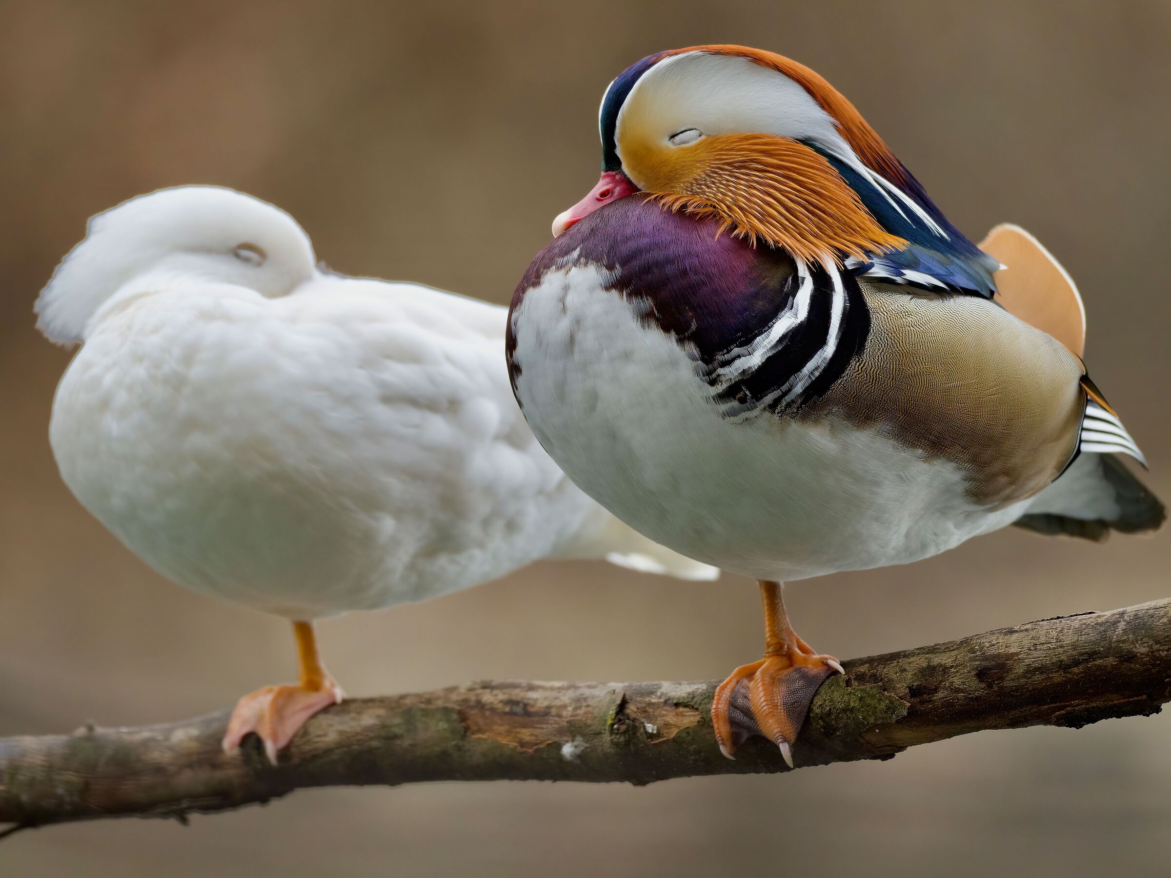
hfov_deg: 3.3
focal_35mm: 601
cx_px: 586
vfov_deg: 2.5
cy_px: 439
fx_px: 20331
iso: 1250
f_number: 4
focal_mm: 300
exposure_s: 1/500
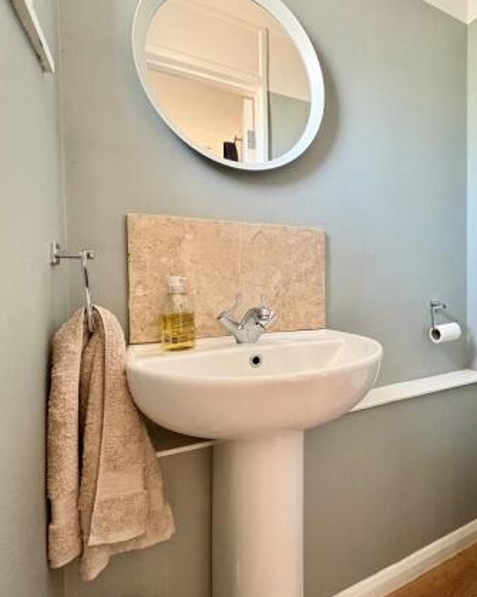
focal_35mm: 19
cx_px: 311
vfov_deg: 83.3
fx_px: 335
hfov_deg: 69.2
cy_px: 290
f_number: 2.2
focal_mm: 2.22
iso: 1000
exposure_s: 1/35
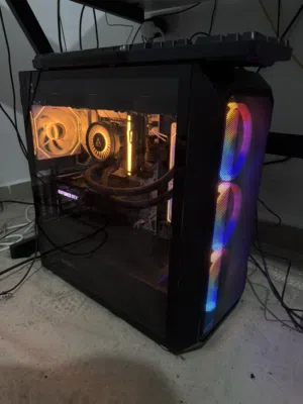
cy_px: 202
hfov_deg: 56.8
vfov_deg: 71.6
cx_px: 152
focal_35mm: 24
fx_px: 280
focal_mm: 6.76
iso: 640
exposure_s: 1/50
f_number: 1.78
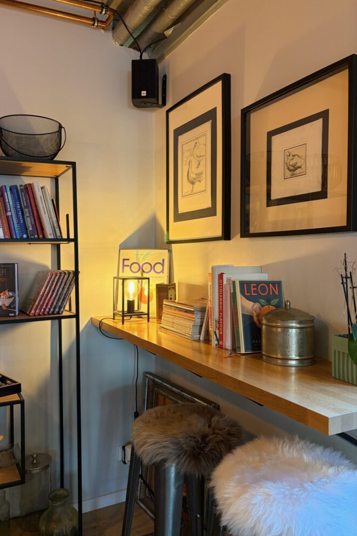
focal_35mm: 28
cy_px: 260
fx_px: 417
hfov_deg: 46.2
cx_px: 151
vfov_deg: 65.5
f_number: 1.6
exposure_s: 1/50
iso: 160
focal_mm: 5.96
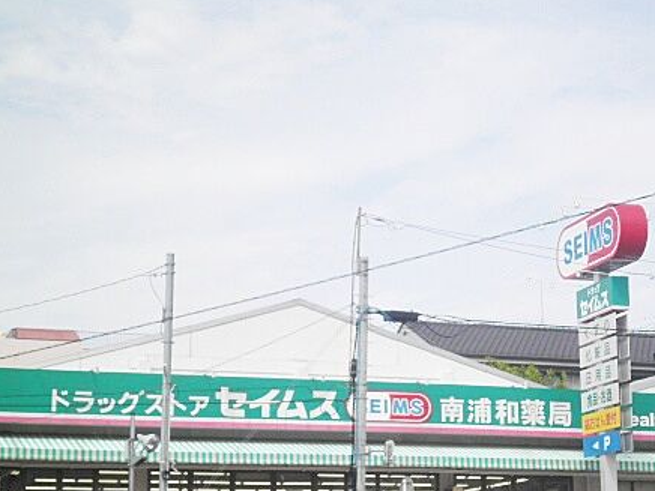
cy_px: 326
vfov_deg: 16.7
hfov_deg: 22.1
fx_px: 1665
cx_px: 452
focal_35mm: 88
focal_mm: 10.7
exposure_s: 1/100
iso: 64
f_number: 11
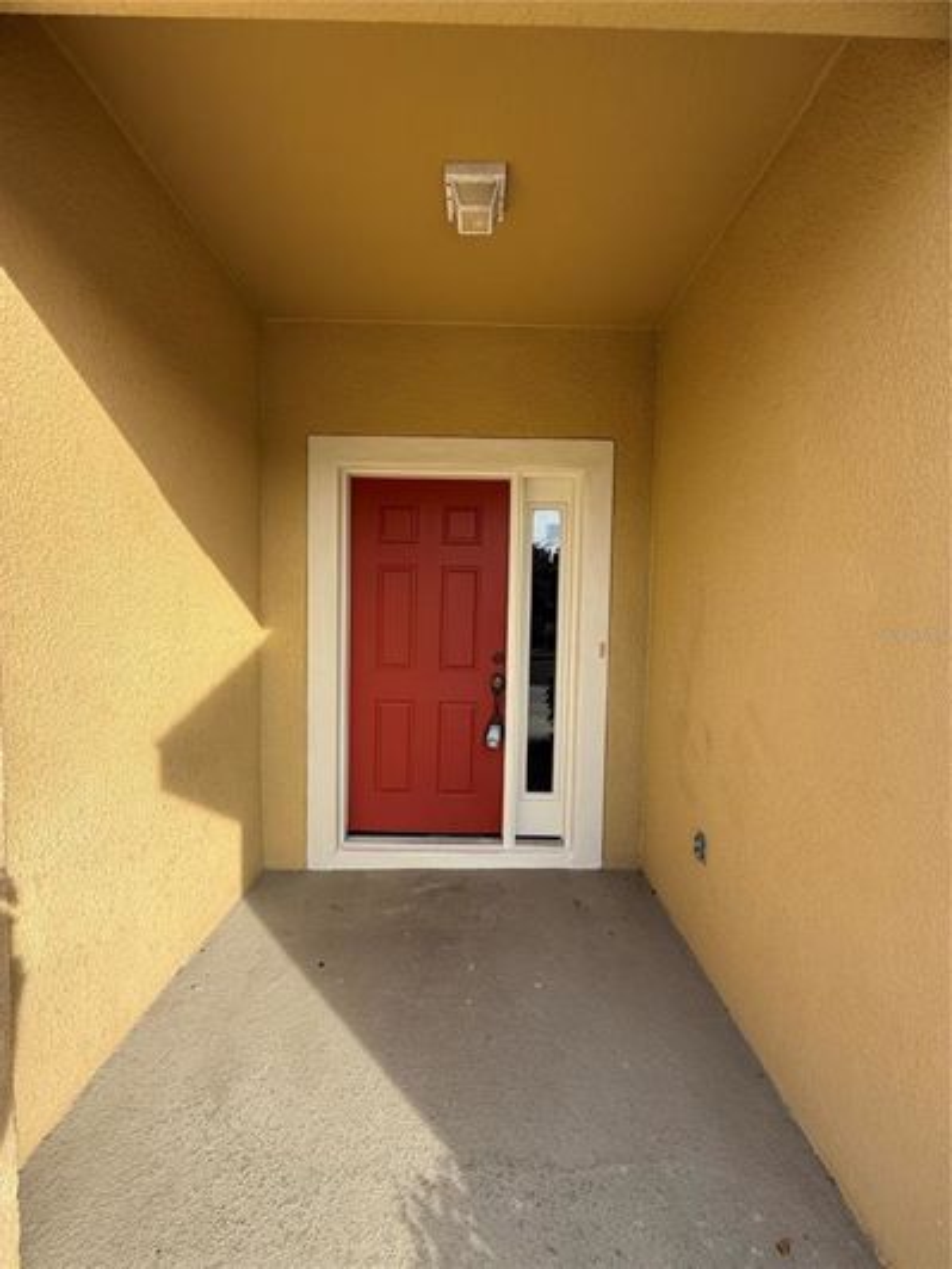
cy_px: 634
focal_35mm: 14
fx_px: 513
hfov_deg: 85.7
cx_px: 476
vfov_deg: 102.1
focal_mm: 2.22
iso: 50
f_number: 2.2
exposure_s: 1/436
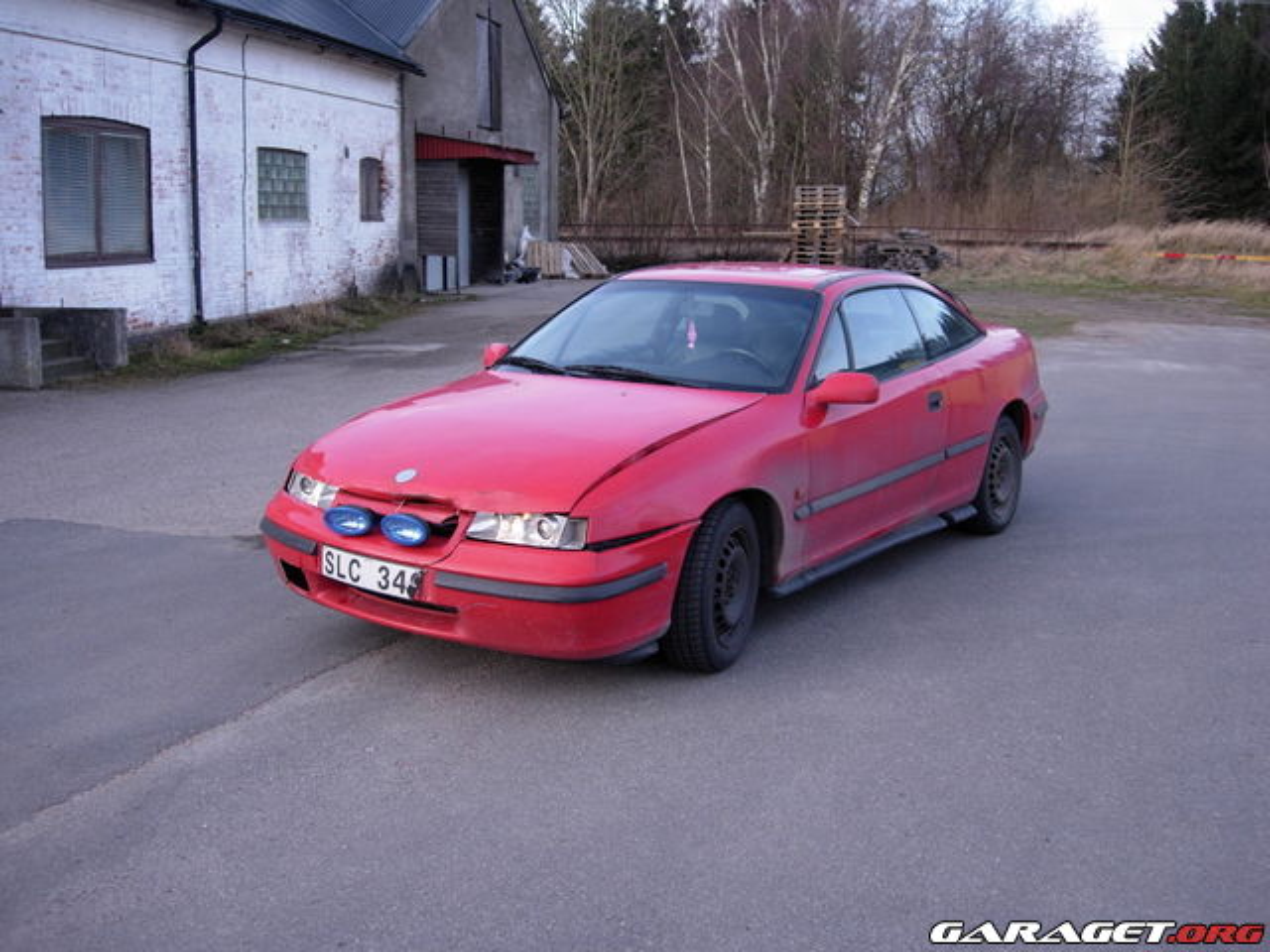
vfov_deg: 37.7
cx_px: 635
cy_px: 476
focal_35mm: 38
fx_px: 1394
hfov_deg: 49.0
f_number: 2.8
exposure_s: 1/271
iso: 64
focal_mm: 7.8
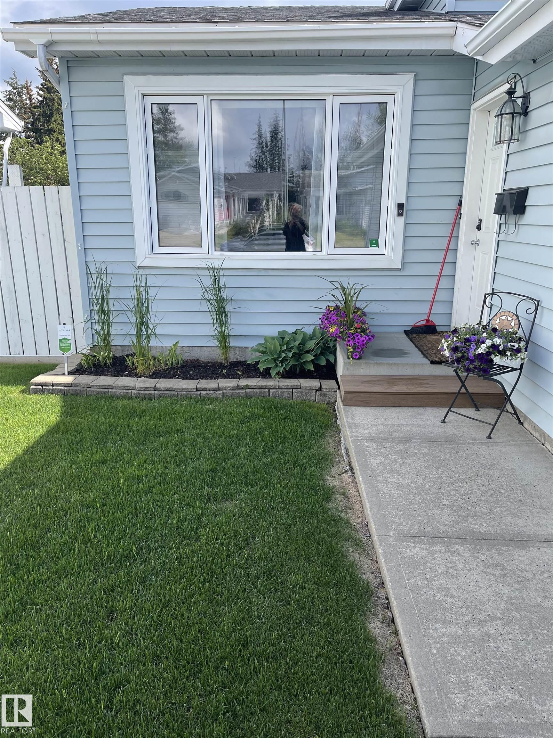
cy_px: 369
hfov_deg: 53.1
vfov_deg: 67.3
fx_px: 554
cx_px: 276
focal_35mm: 26
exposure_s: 1/1912
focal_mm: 5.1
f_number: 1.6
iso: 50
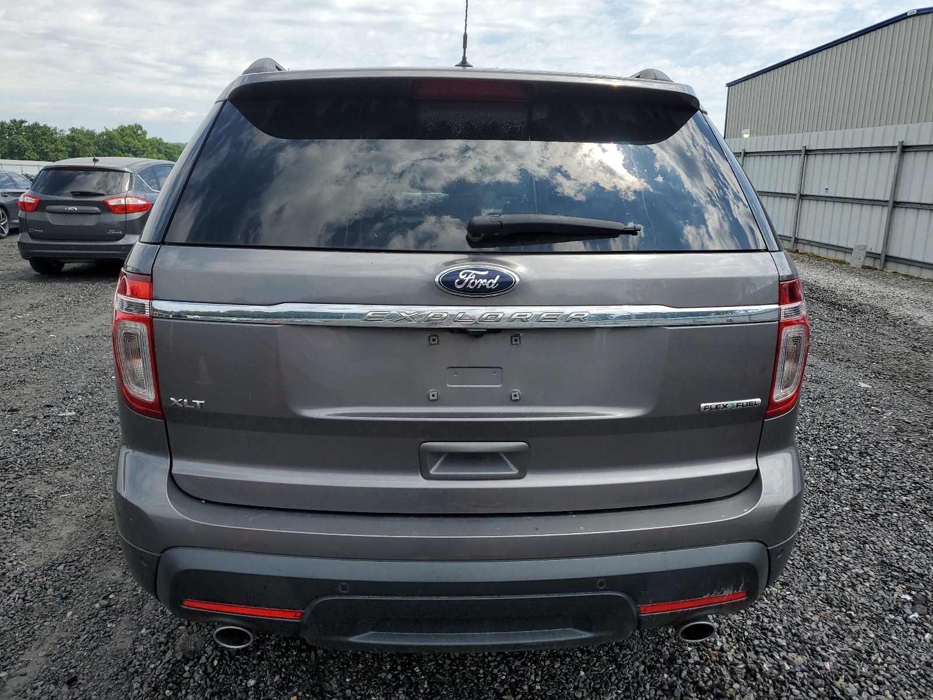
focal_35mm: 26
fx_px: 701
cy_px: 350
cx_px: 466
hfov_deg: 67.3
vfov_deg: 53.1
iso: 50
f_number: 1.5
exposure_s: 1/2500
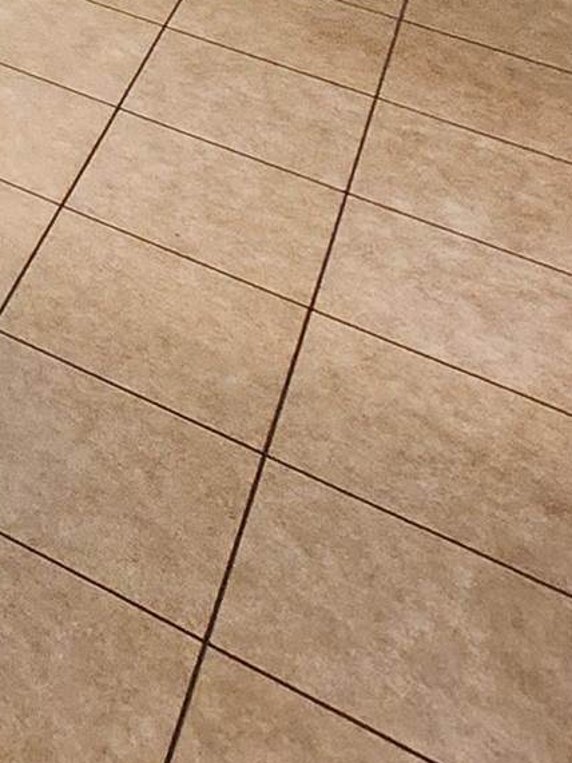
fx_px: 1543
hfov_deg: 15.3
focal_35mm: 70
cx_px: -674
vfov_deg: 20.6
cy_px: -565
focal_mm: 1.7
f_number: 2.2
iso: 400
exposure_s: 1/30
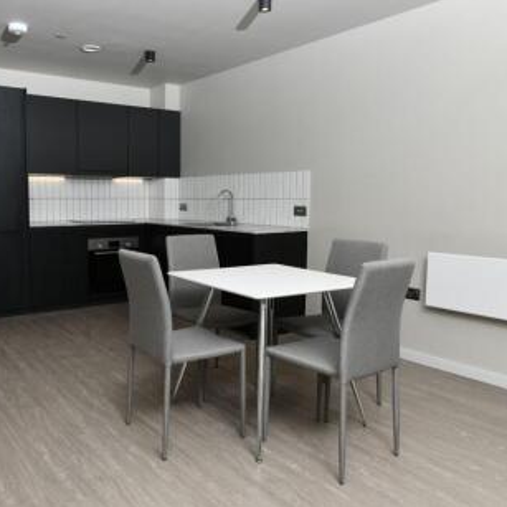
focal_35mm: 29
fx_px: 481
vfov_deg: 55.6
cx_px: 162
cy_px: 249
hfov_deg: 54.3
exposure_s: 1/125
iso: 500
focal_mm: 19
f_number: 9
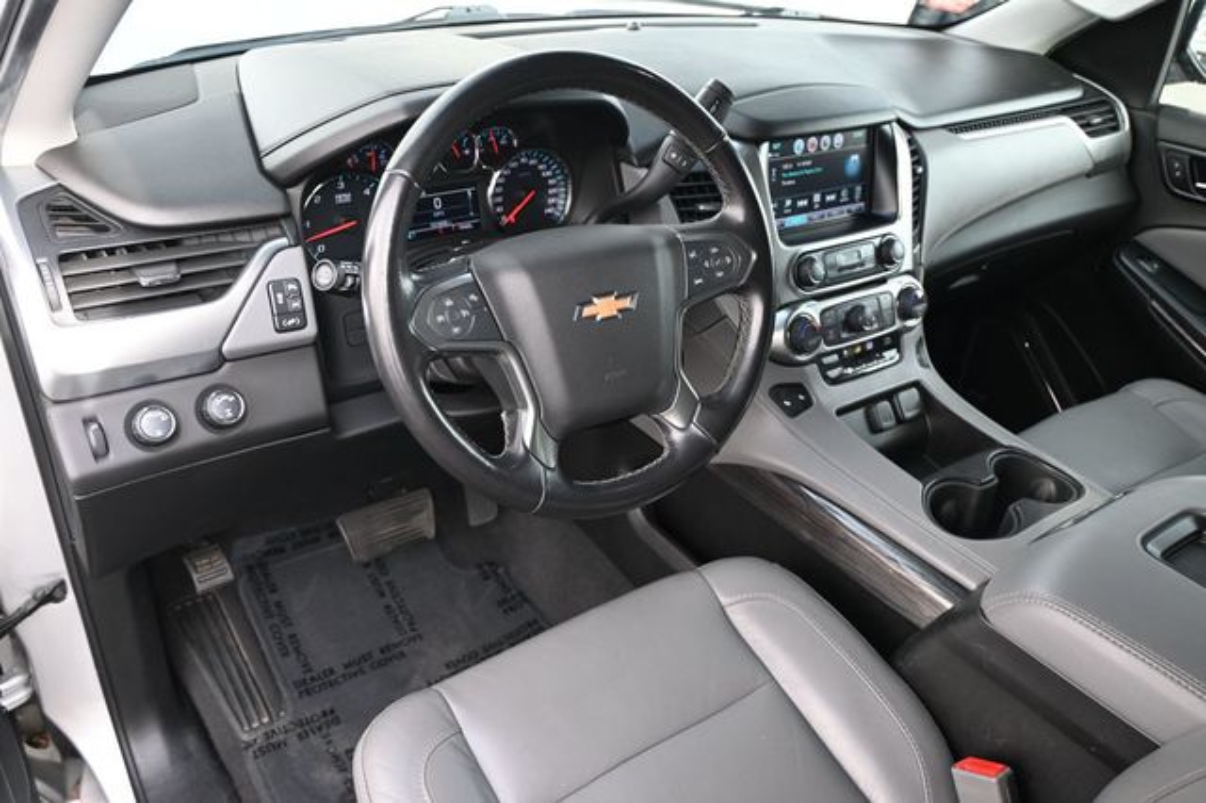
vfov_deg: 44.6
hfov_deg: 63.2
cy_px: 402
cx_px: 603
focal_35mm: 29
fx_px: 979
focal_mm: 19.5
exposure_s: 1/125
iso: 450
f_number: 3.8
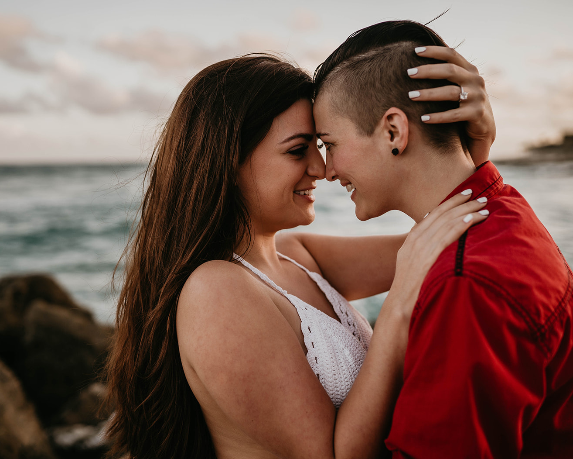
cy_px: 233
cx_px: 240
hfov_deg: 45.6
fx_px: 678
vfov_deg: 37.3
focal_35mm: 40
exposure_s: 1/640
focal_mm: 35
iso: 125
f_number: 2
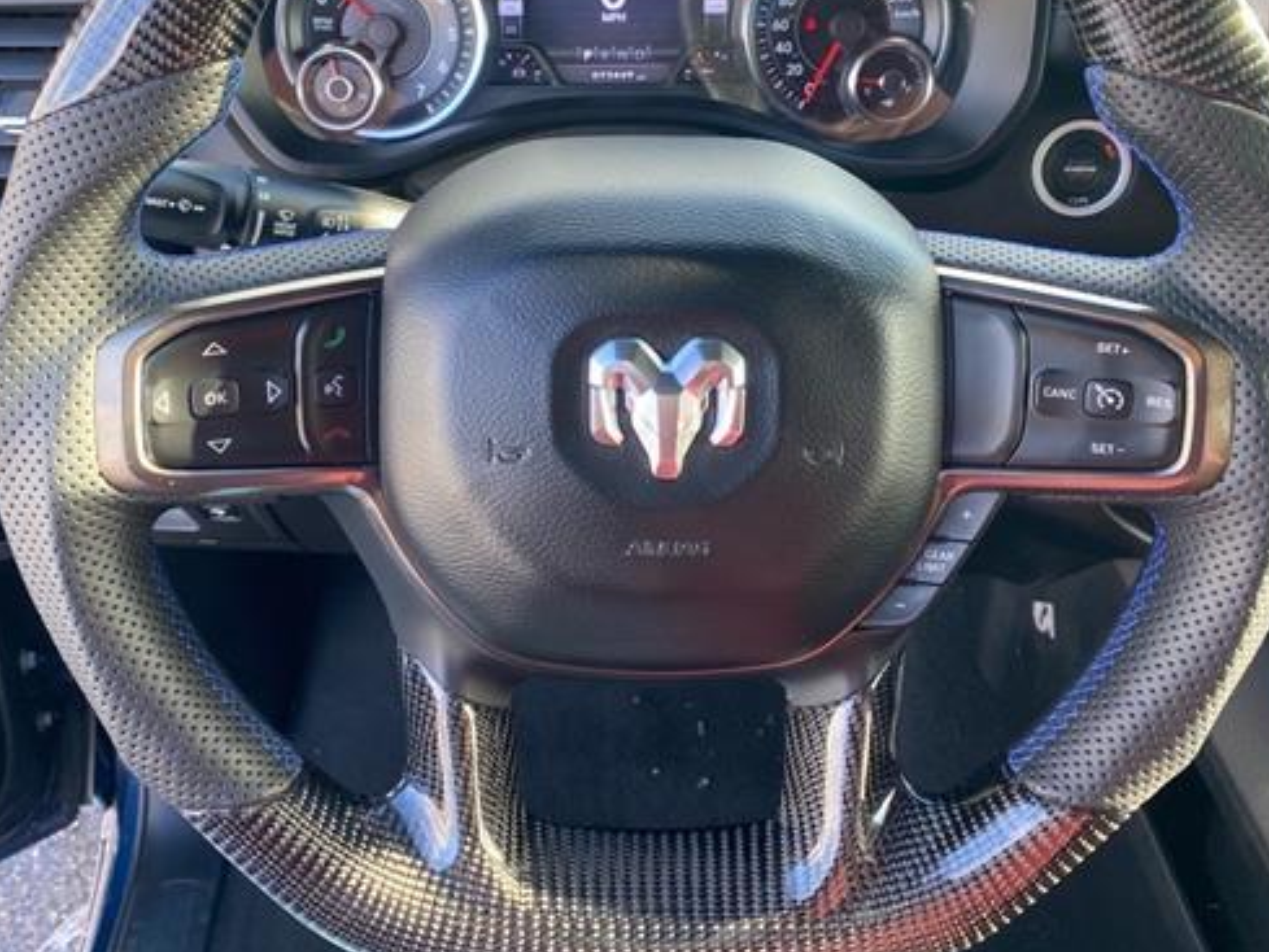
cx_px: 594
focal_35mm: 34
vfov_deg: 41.4
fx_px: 1247
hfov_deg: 53.9
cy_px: 337
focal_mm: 4.25
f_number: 1.8
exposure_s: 1/122
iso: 64
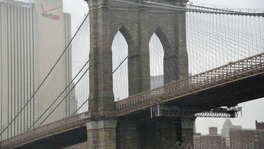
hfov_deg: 16.5
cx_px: 131
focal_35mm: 130
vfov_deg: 9.3
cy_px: 65
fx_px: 910
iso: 800
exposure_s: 1/500
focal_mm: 82
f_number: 5.3
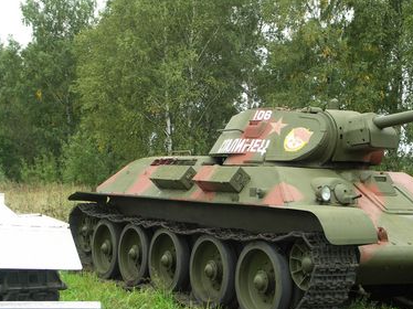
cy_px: 163
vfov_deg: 19.4
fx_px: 906
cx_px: 213
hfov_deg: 25.7
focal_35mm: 76
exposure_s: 1/80
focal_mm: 18.4
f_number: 3.2
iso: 50
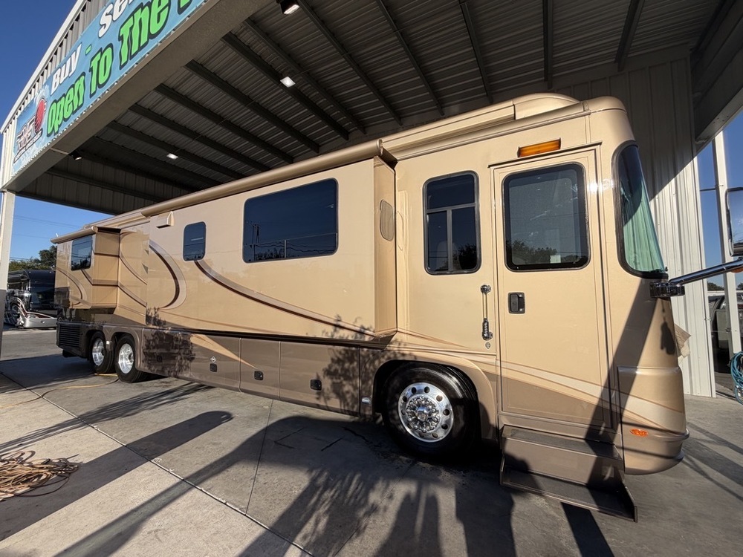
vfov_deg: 85.7
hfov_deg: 102.1
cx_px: 372
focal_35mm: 14
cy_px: 278
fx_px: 300
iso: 20
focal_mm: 2.22
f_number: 2.2
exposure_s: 1/1017
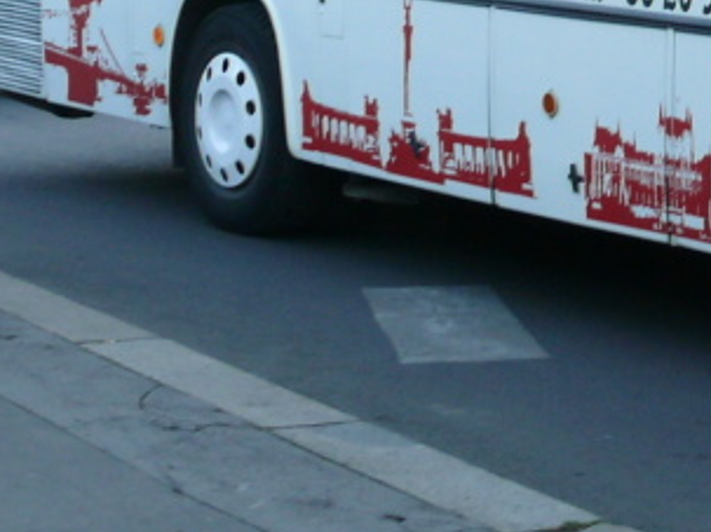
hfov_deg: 14.4
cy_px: -197
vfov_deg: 11.3
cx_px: 1093
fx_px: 2608
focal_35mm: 127
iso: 100
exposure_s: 1/100
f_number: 2.8
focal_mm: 7.4
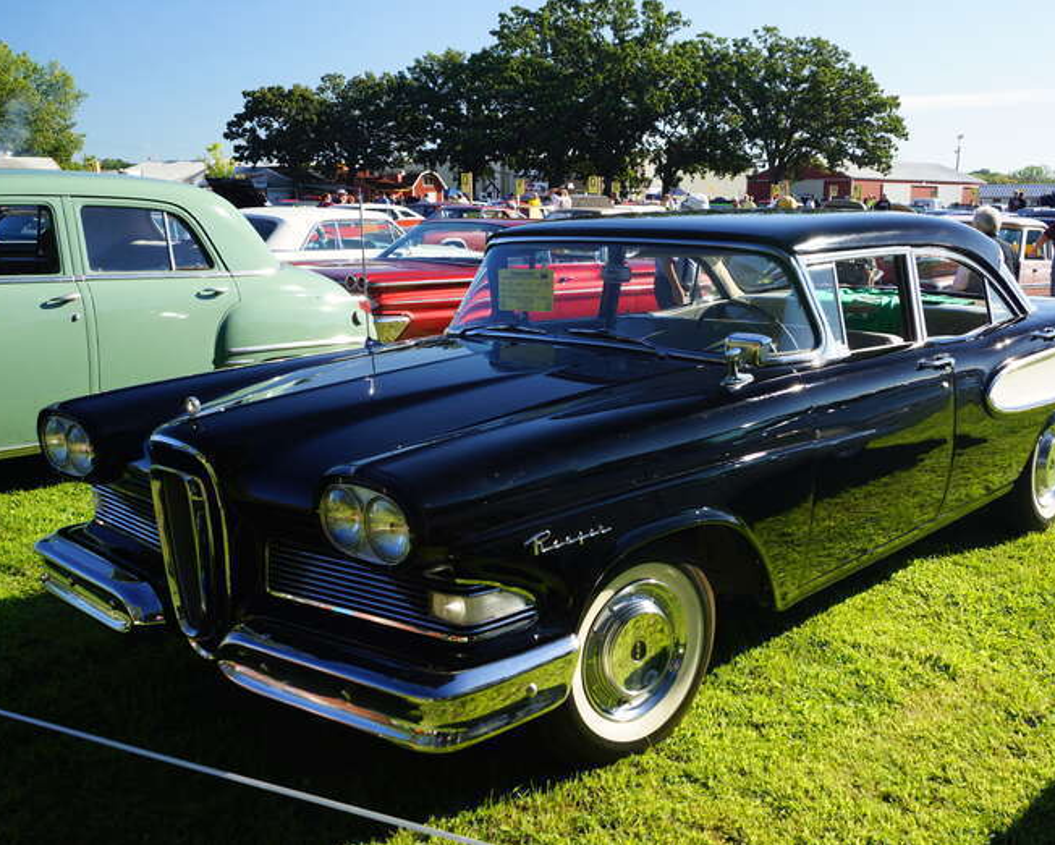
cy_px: 417
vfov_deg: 39.2
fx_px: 1187
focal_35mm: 38
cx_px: 578
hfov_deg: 47.9
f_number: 7.1
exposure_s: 1/80
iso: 100
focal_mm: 22
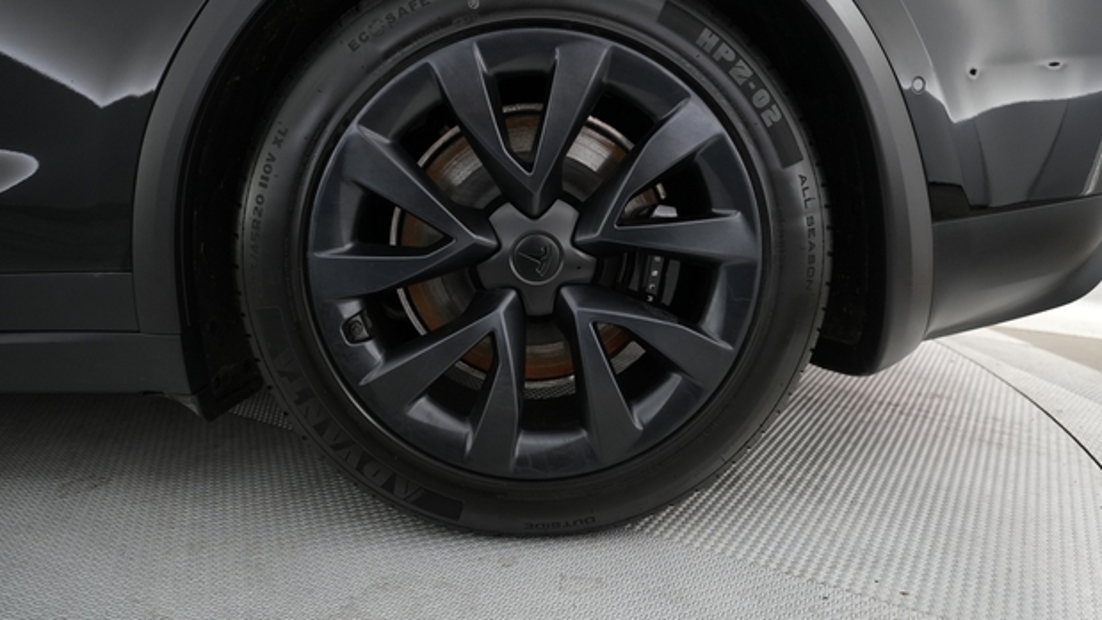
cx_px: 543
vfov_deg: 44.2
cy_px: 255
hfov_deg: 71.9
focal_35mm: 26
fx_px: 760
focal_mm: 24
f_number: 2.8
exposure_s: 1/80
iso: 1250
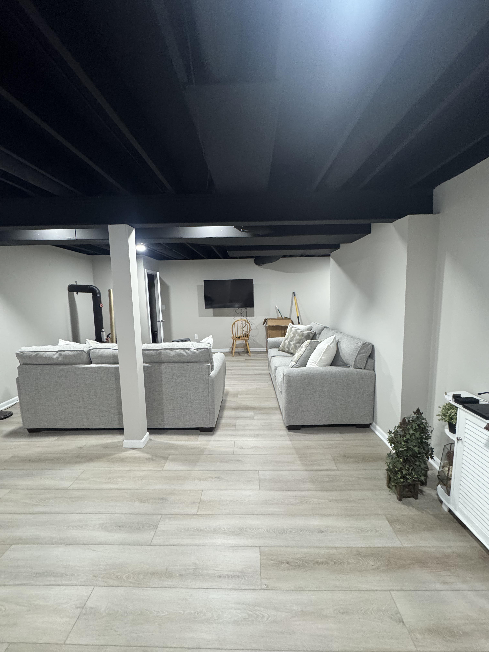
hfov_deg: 85.7
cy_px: 326
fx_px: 264
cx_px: 244
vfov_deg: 102.1
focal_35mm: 14
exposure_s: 1/60
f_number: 2.2
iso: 500
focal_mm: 2.22
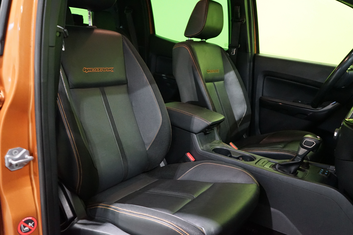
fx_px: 294
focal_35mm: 30
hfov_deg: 61.9
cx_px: 176
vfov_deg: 43.6
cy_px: 118
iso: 6400
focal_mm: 30
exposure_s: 1/60
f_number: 3.5
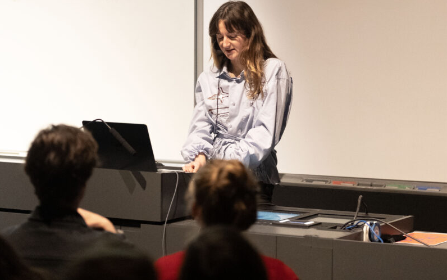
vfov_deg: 10.1
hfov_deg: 16.2
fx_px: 1572
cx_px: 224
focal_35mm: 129
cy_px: -15
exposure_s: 1/200
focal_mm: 56
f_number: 1.4
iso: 3200
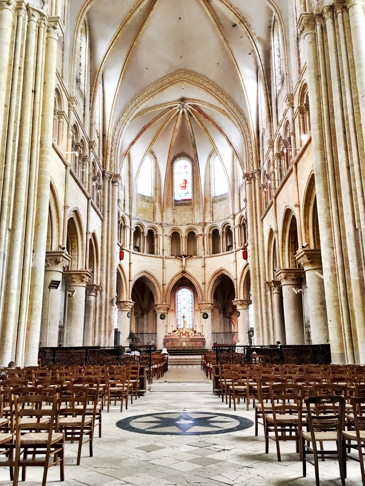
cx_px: 179
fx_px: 422
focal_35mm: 30
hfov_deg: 46.8
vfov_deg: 60.0
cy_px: 242
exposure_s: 1/17
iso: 64
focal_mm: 4.15
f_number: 2.2
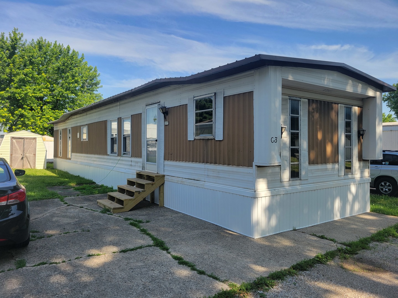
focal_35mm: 26
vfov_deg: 53.1
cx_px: 199
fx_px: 299
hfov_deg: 67.3
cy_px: 149
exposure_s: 1/1151
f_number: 1.8
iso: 40
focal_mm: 5.4
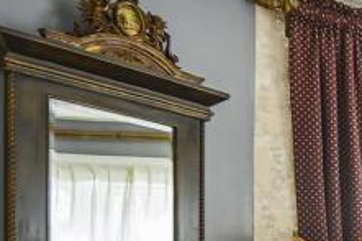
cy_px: 284
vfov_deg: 19.7
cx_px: 703
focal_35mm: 65
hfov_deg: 19.5
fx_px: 653
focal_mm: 14
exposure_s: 1/160
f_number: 4
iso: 1000
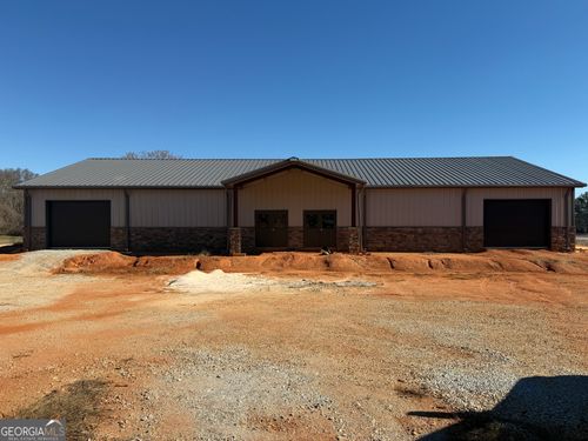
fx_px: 408
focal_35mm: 24
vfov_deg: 56.8
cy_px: 220
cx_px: 294
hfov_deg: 71.6
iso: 80
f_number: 1.78
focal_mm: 6.76
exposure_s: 1/5319
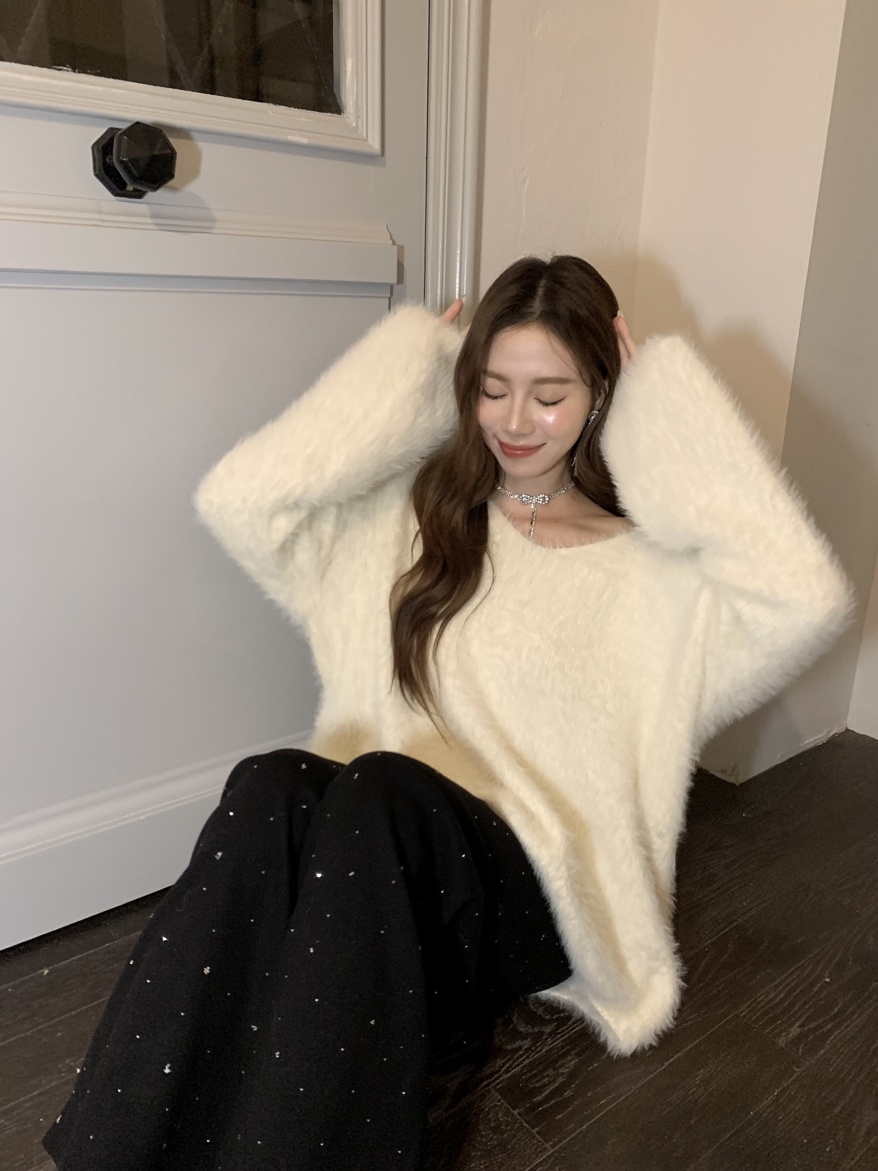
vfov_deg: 67.3
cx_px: 439
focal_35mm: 26
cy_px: 586
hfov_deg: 53.1
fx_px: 879
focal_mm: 4.25
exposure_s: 1/33
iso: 400
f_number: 1.8
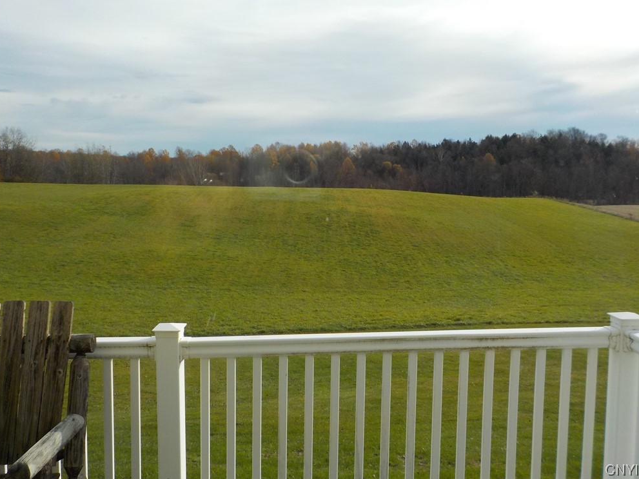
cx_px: 320
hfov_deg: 58.4
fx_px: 572
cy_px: 237
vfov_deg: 45.4
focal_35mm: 31
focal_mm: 4.1
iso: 125
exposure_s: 1/1000
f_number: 3.3
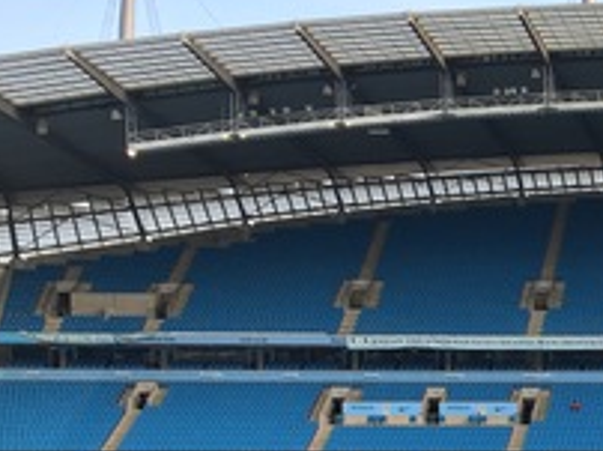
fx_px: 1601
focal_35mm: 92
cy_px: 529
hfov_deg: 19.3
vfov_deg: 15.5
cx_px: 839
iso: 25
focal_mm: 4.15
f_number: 2.2
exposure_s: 1/255
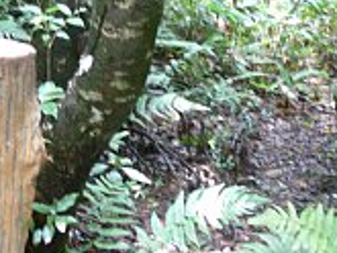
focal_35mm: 85
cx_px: 186
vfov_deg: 17.4
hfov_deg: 23.0
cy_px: 133
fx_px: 828
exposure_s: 1/20
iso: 200
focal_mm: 7.4
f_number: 2.8
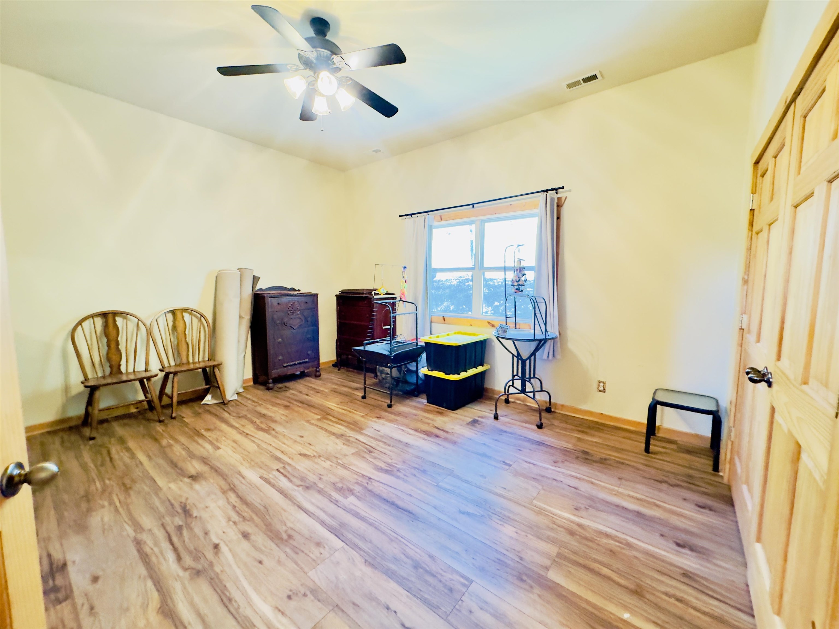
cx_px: 420
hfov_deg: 102.1
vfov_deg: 85.7
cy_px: 314
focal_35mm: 14
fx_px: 339
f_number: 2.2
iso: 1250
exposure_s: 1/30
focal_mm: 2.22
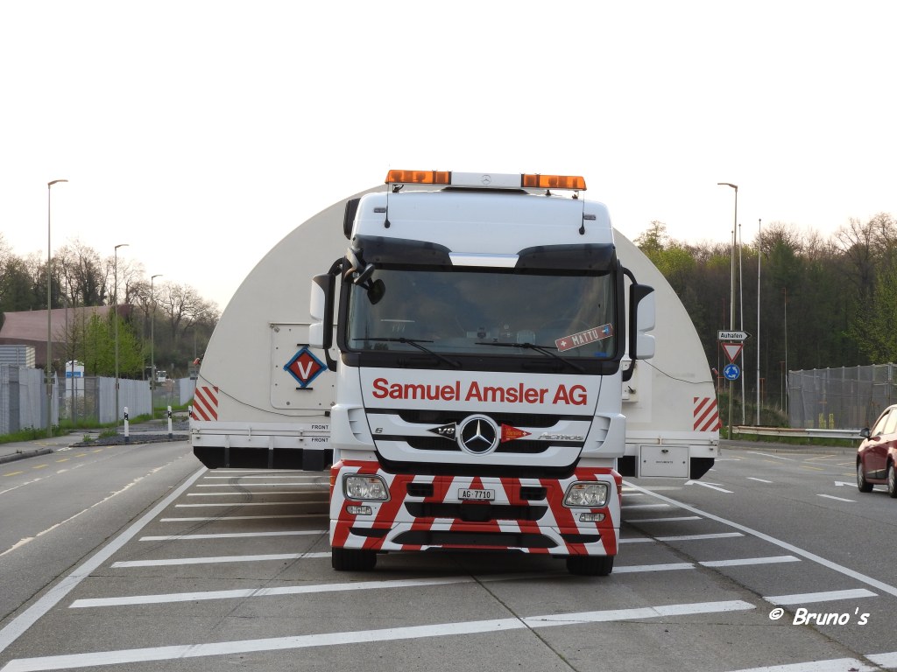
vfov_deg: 15.6
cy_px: 336
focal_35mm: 95
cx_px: 448
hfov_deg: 20.7
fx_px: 2462
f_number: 4.8
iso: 100
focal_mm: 17
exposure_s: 1/125
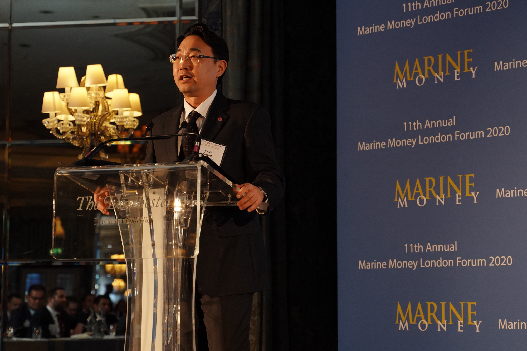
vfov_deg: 15.5
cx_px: 264
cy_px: 176
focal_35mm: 88
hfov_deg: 23.1
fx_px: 1288
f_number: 3.5
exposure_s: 1/160
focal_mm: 58.8
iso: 1000
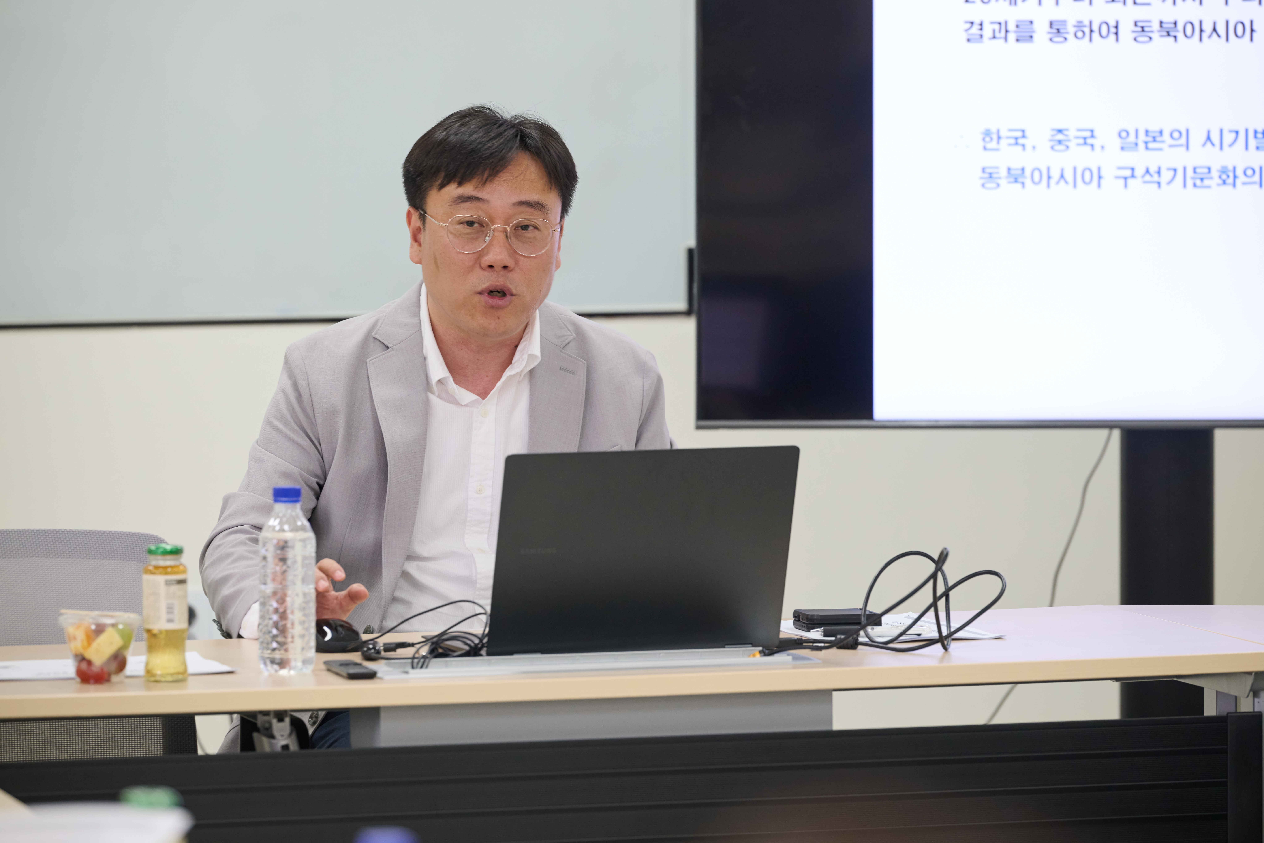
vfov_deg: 7.2
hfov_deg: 10.8
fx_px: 6671
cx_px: 632
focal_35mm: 190
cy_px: 422
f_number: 4
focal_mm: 190
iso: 800
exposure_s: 1/160
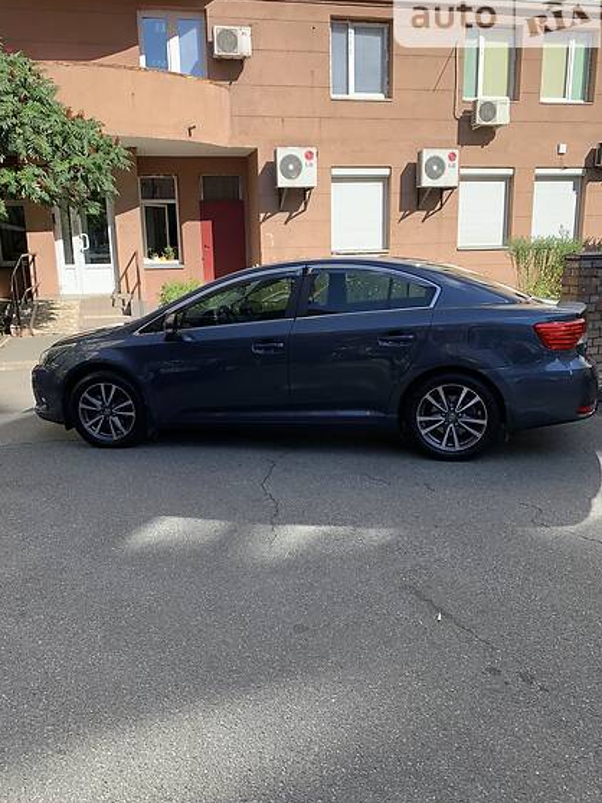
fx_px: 649
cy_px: 401
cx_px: 298
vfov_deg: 63.4
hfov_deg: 49.8
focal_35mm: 28
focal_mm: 4.2
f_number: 1.8
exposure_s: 1/1136
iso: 25
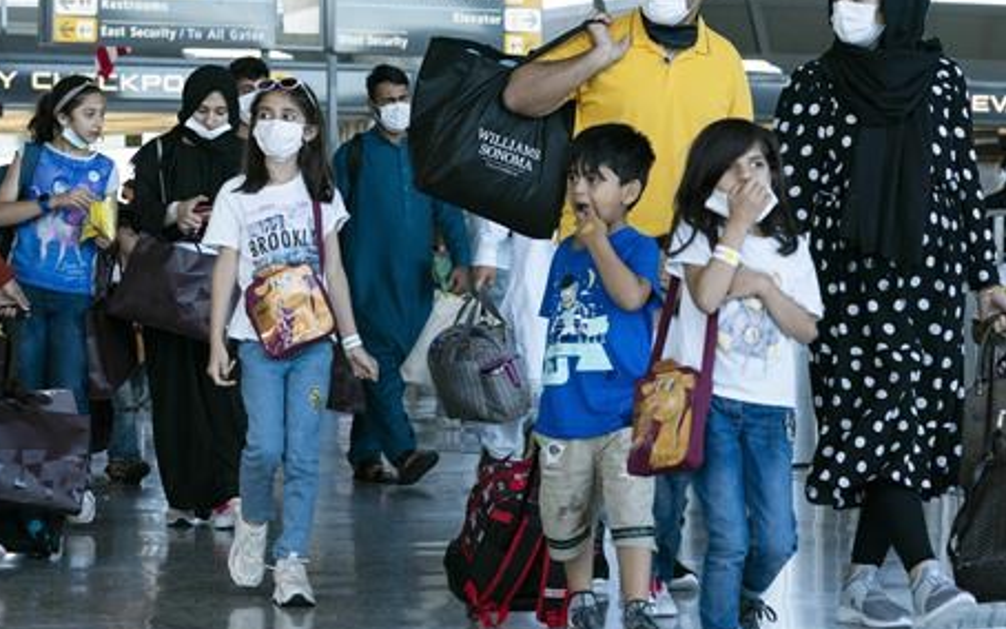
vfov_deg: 9.6
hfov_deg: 15.2
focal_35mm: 137
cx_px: 295
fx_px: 3757
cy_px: 220
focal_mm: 94
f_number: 7.1
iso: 1600
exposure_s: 1/400
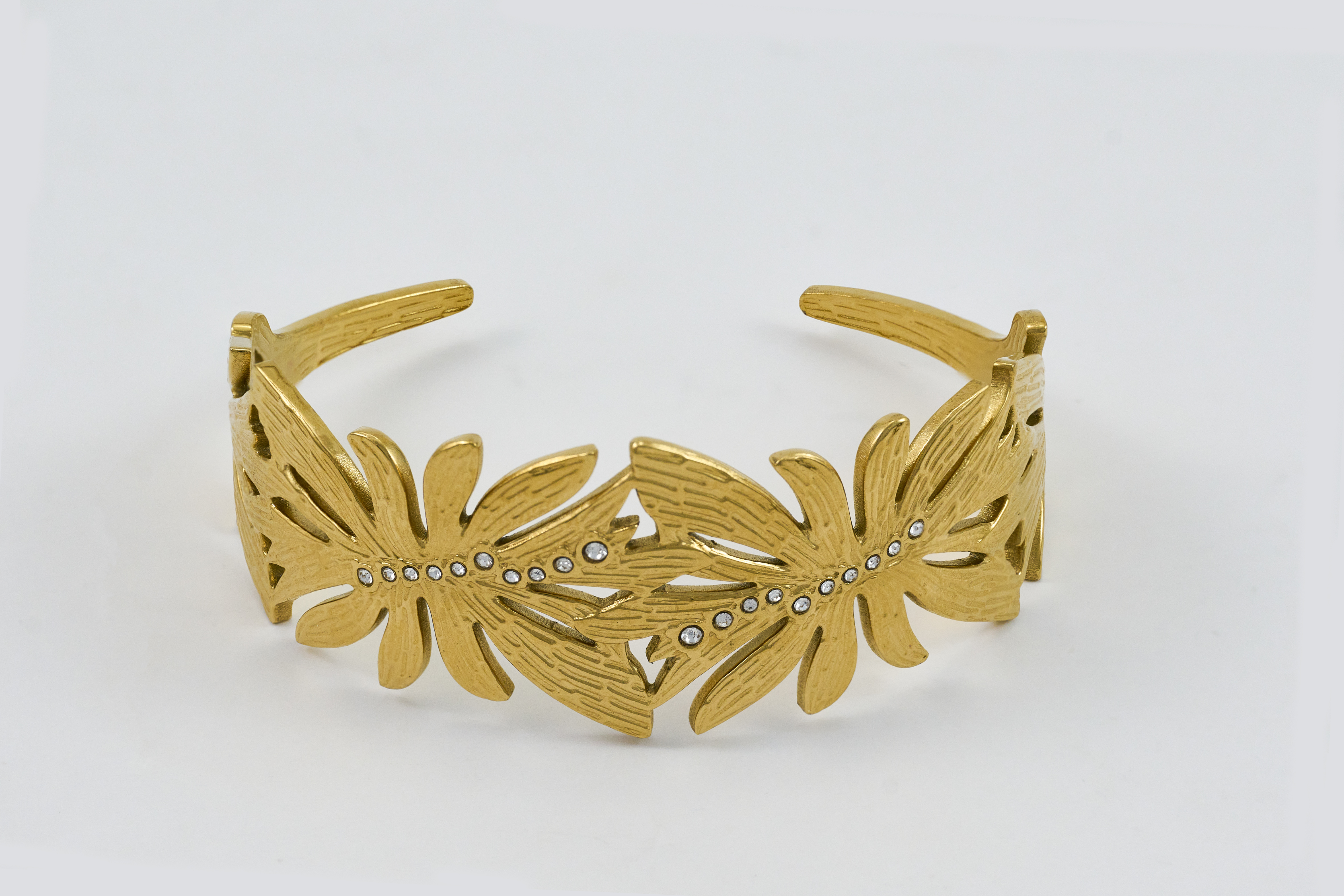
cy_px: 448
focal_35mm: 157
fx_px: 5861
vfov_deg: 8.7
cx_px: 672
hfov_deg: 13.1
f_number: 8
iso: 250
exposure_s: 1/100
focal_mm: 105
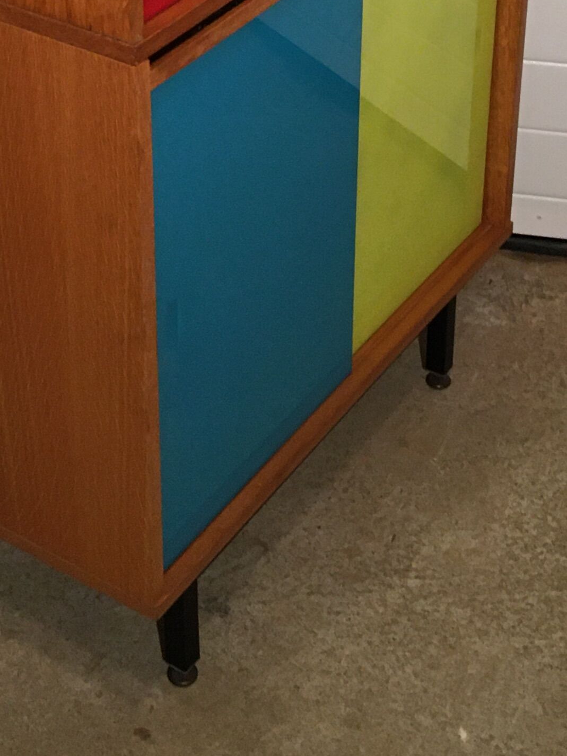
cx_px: 182
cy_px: -50
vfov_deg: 22.6
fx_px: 1791
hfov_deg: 17.9
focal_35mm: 82
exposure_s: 1/33
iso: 160
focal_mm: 4.15
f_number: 2.2
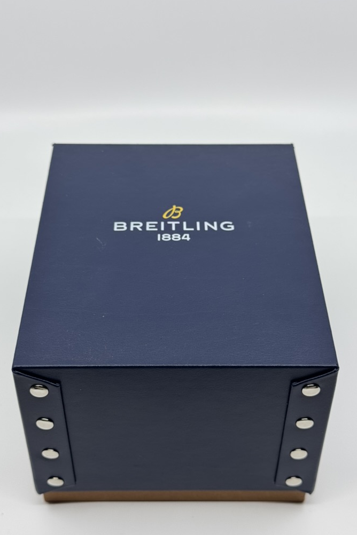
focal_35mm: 51
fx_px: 759
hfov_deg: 26.5
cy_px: 266
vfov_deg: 38.9
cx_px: 173
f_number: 1.78
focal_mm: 6.76
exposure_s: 1/451
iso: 64
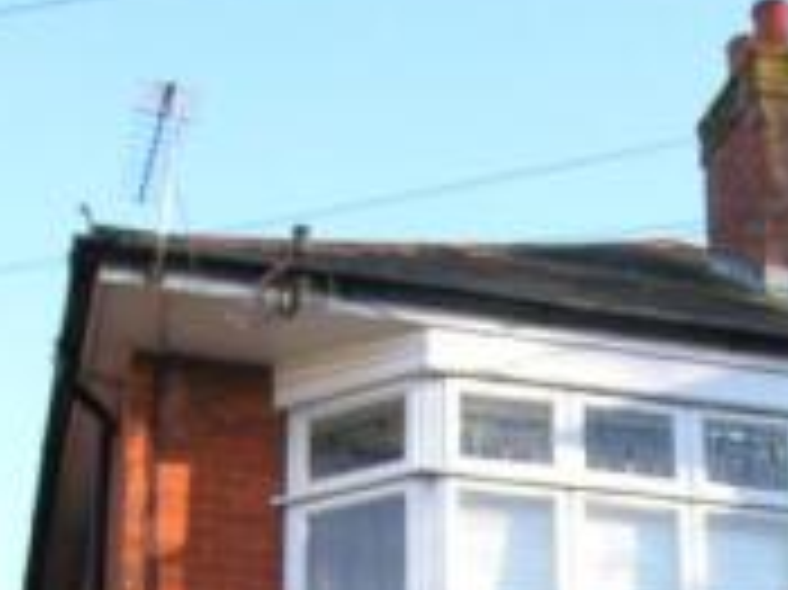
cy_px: 917
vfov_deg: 16.6
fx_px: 1820
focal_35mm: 80
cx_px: 493
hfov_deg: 24.4
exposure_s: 1/132
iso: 71
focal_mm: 6.1
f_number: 4.1
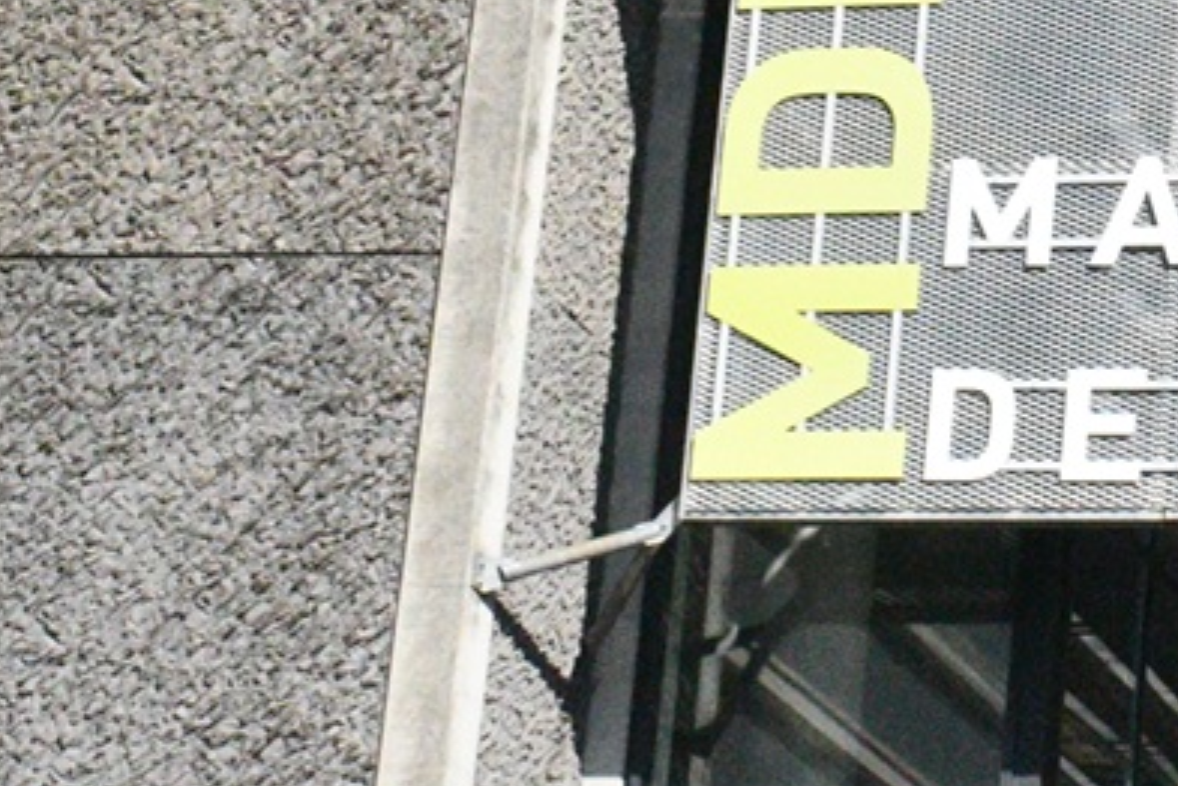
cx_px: 1347
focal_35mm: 134
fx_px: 4384
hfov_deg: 14.9
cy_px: 412
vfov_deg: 10.2
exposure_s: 1/6400
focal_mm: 30
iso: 16000
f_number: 29
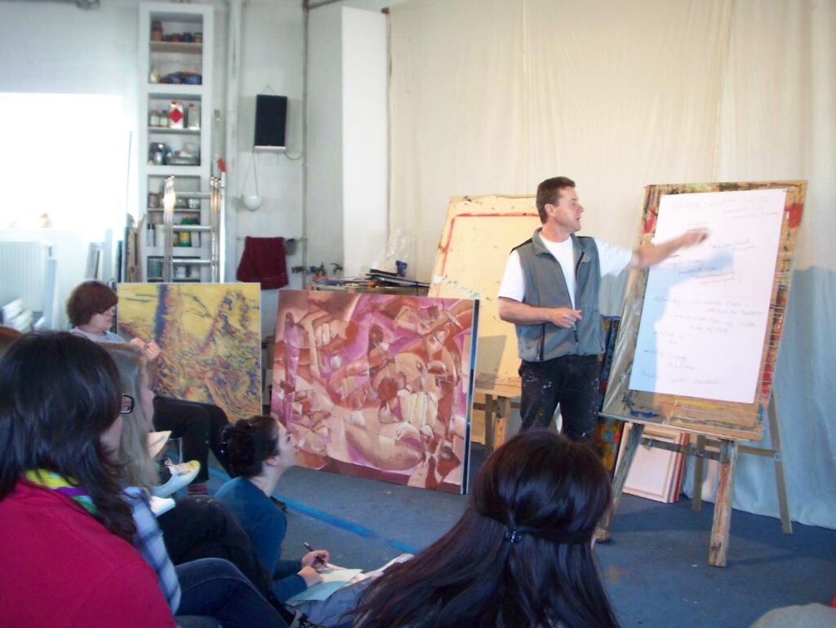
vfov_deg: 37.8
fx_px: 918
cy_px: 314
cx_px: 418
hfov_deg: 49.0
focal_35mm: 38
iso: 200
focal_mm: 6.3
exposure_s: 1/15
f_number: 3.9
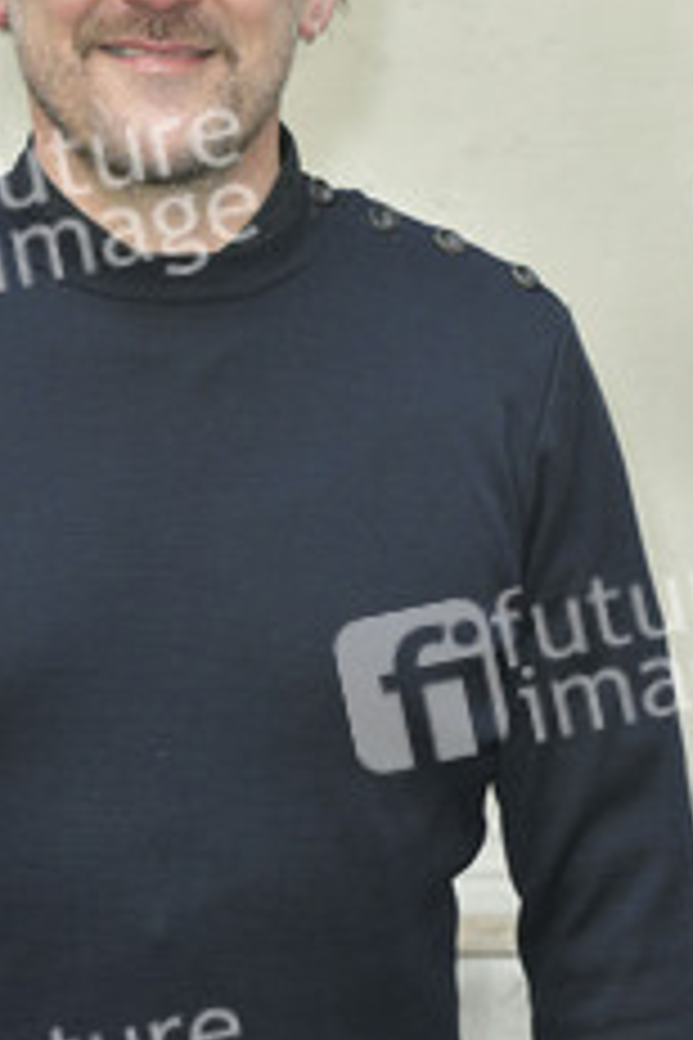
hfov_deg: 11.3
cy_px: 441
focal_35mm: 121
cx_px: 158
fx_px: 3494
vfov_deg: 16.9
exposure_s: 1/200
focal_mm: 70
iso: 2000
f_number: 6.3
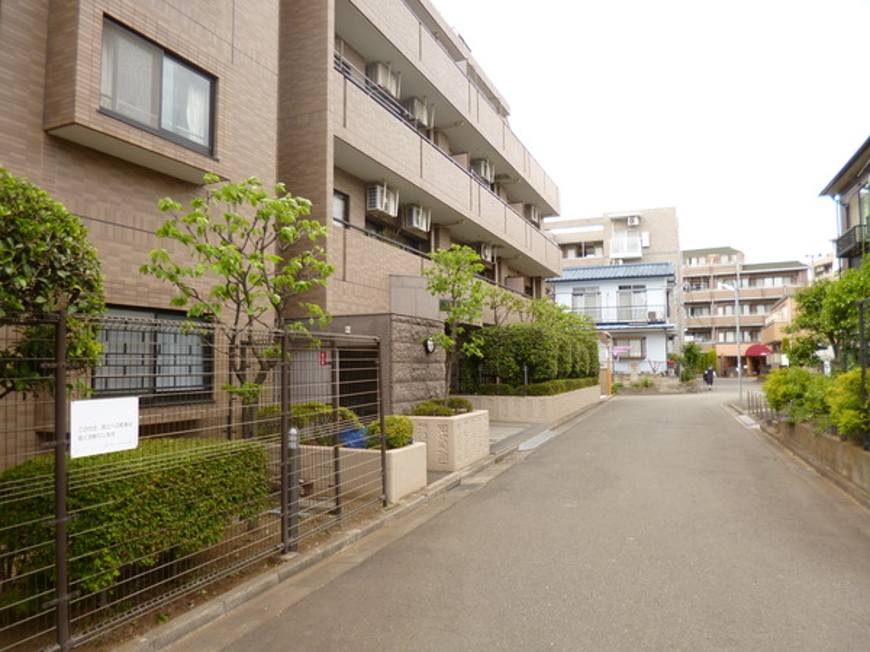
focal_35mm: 24
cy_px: 326
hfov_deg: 71.6
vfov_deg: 56.8
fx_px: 603
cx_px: 435
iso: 100
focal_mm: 4.3
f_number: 2.5
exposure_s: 1/250
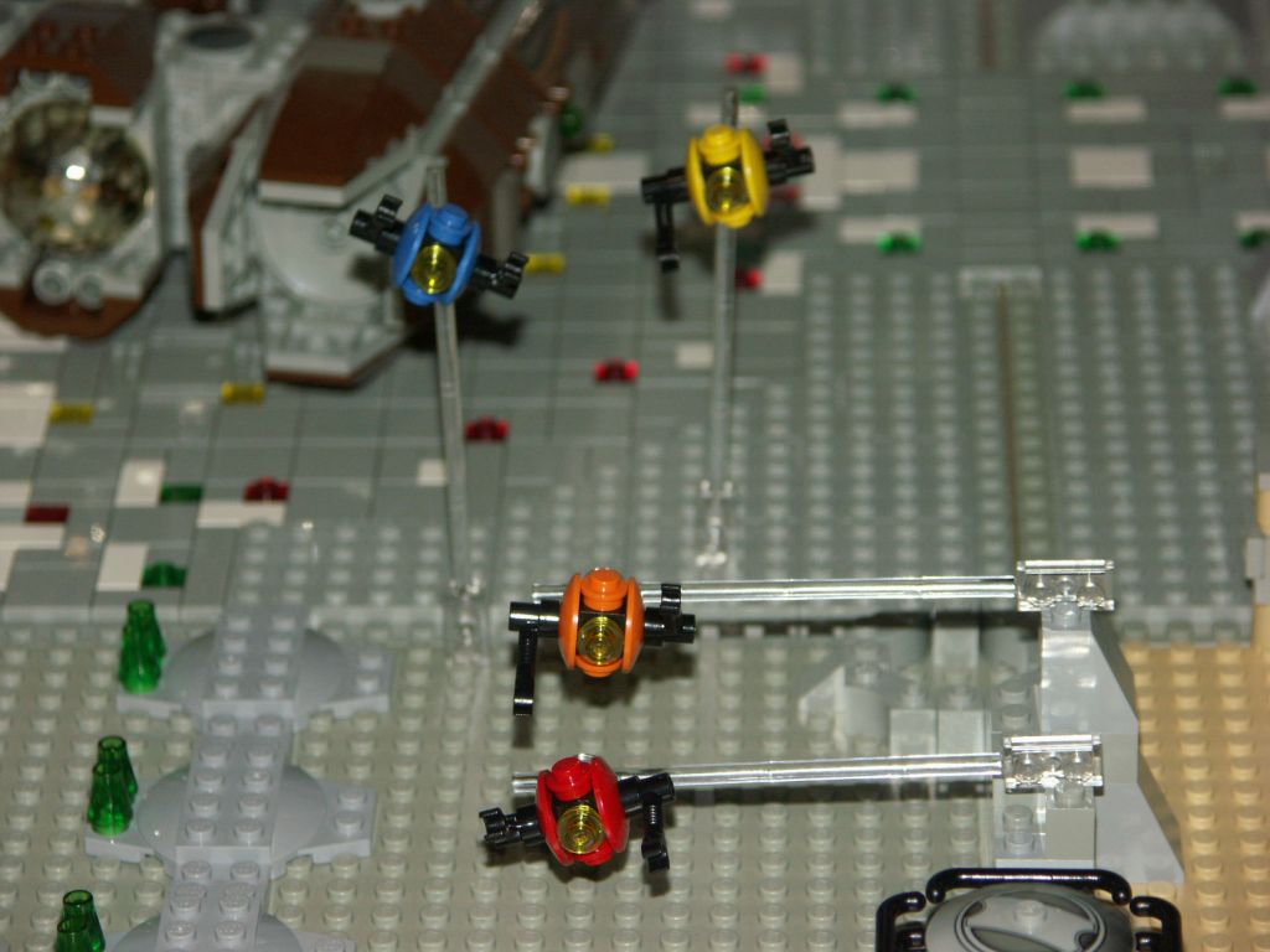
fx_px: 6054
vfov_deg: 9.0
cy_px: 476
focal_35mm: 165
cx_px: 635
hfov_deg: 12.0
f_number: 3.5
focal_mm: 42.01
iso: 200
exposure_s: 1/160
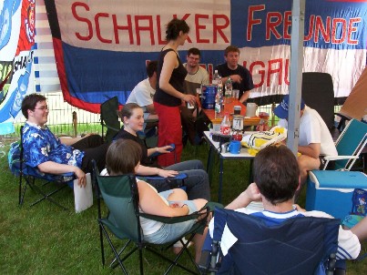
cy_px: 138
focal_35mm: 39
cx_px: 184
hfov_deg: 47.9
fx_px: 413
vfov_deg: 36.8
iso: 140
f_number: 4.5
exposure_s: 1/30
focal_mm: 6
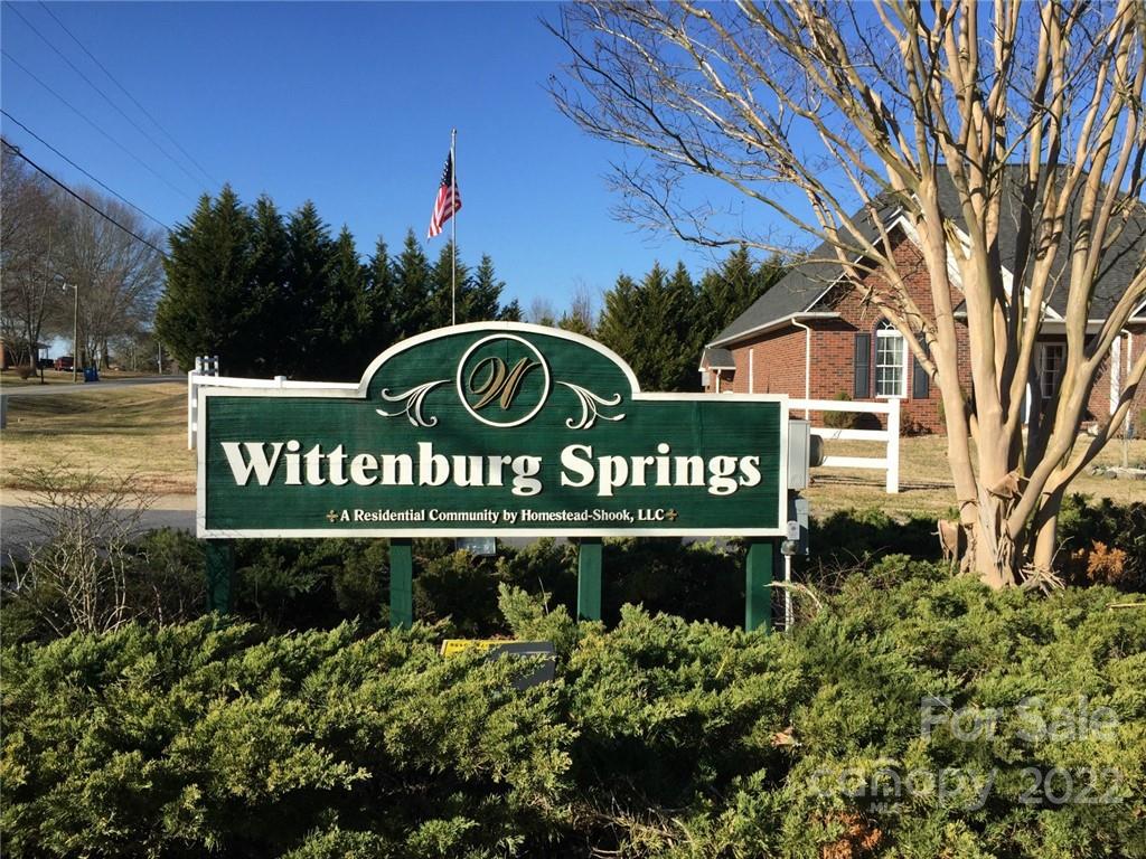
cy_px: 430
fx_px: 960
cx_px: 573
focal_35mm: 29
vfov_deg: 48.2
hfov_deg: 61.7
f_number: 2.2
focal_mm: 4.15
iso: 32
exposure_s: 1/1464
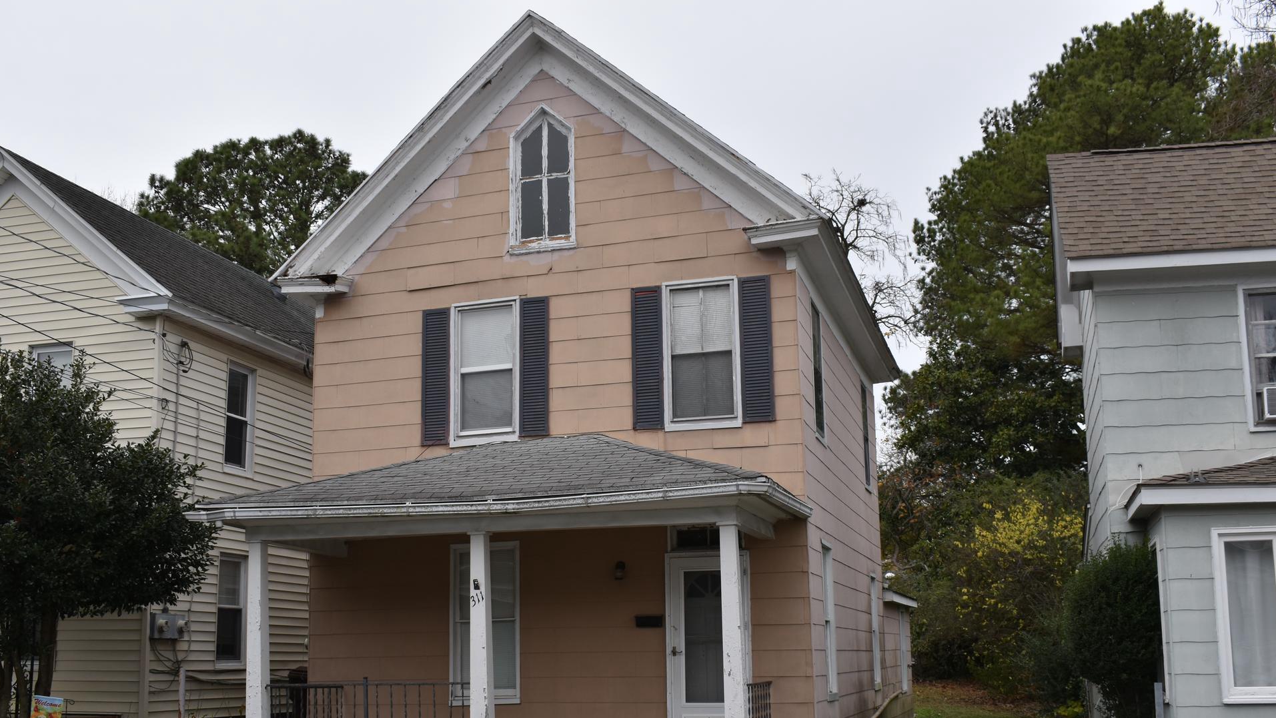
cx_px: 630
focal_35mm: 37
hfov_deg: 54.0
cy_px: 449
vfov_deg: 31.8
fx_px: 1252
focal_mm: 22
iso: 200
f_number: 8
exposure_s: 1/250
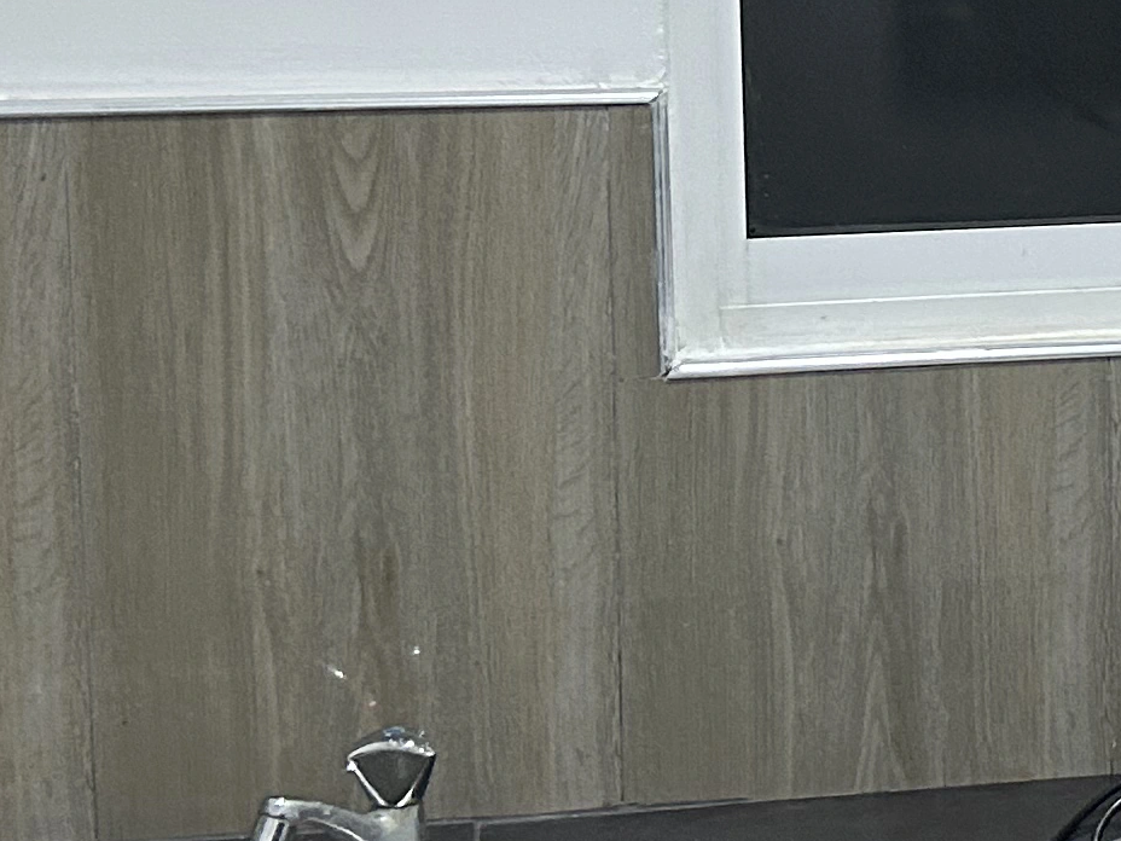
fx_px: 3659
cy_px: 172
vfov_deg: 13.0
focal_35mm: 113
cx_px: 1521
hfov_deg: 16.3
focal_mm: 5.7
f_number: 1.5
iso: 250
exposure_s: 1/50
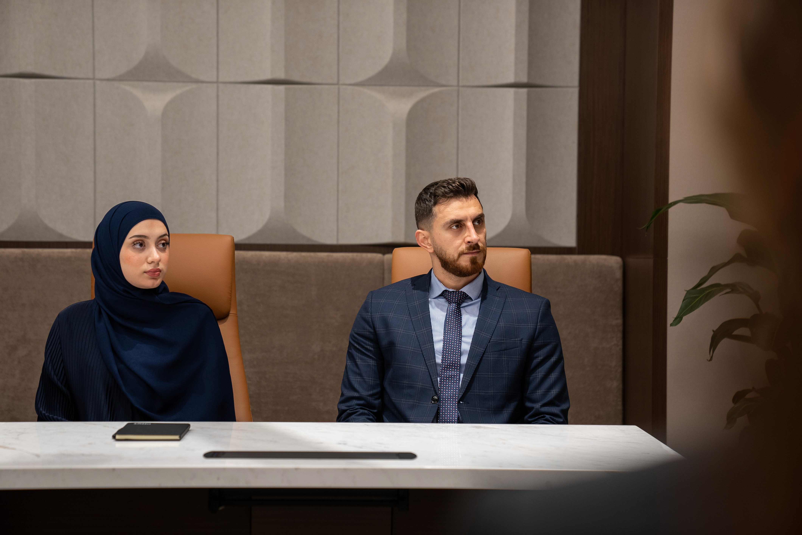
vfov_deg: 19.5
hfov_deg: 28.8
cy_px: 268
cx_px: 401
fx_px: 1560
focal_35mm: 70
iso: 400
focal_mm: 70
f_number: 2.8
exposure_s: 1/50
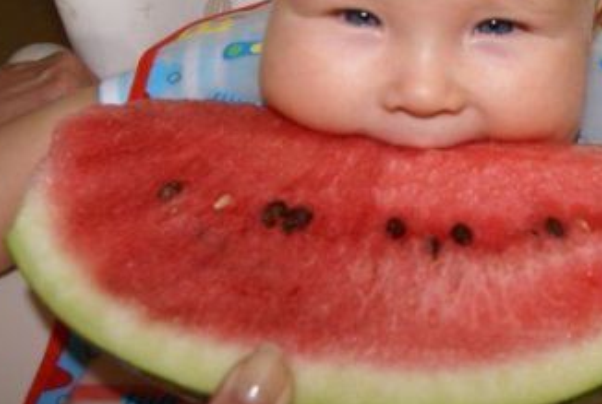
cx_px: 475
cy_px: 128
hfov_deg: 36.3
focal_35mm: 53
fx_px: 888
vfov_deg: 25.5
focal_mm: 18
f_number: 5.6
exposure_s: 1/60
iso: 400
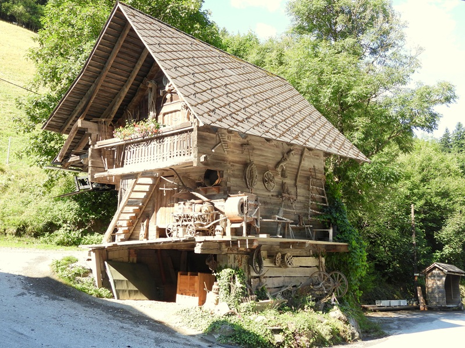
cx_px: 232
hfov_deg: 46.8
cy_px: 174
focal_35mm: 40
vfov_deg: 36.0
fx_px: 537
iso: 100
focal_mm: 7.1
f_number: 3.2
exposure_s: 1/200
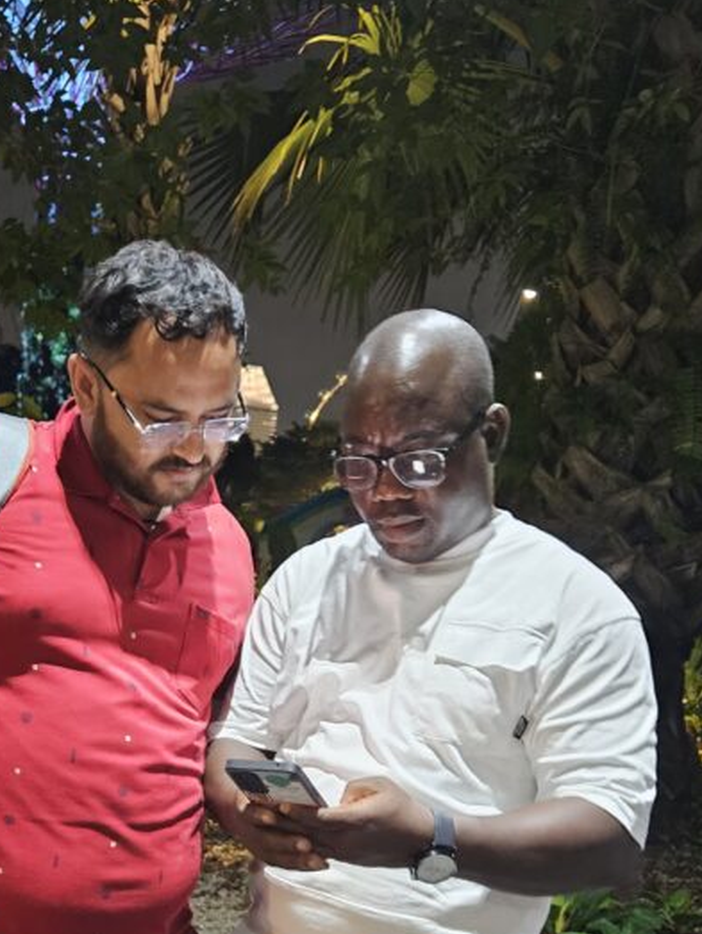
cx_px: 205
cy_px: 761
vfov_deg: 40.2
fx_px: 1215
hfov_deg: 31.8
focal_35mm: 45
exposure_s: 1/25
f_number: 1.8
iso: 1250
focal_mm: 5.4
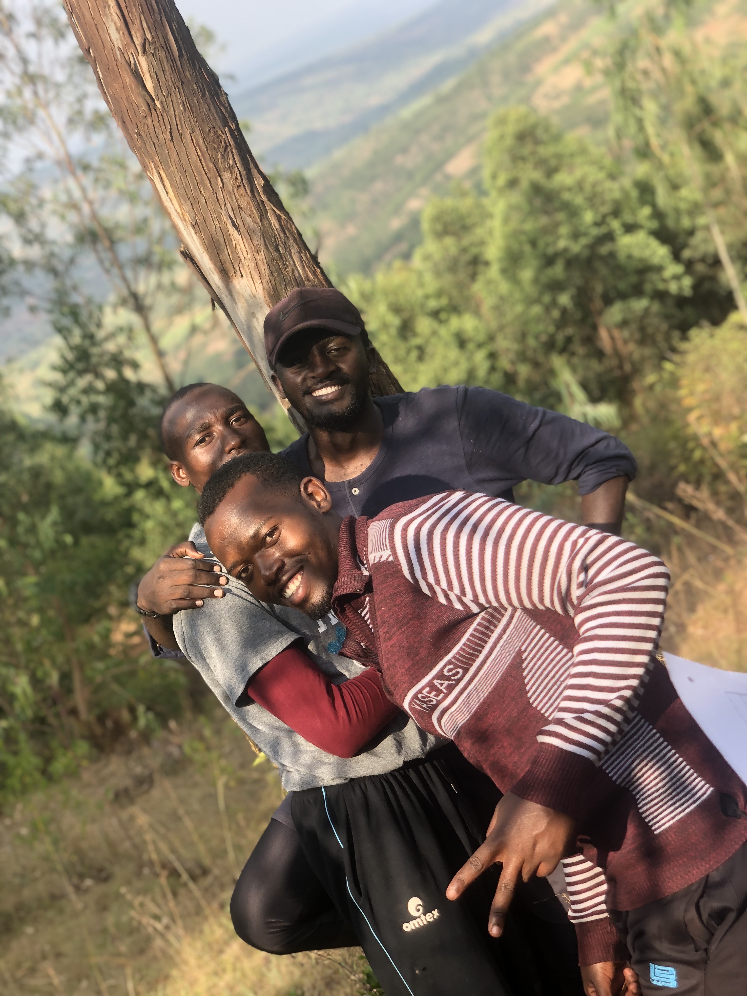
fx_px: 1496
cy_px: 498
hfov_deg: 28.0
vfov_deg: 36.8
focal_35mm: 52
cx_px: 374
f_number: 2.4
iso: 16
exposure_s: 1/217
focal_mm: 6
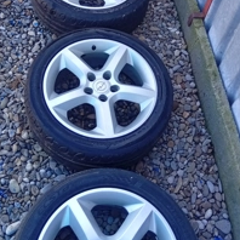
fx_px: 377
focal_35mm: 48
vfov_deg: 34.3
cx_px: 115
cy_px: 48
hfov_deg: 35.4
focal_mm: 3.84
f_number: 1.8
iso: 52
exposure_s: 1/100
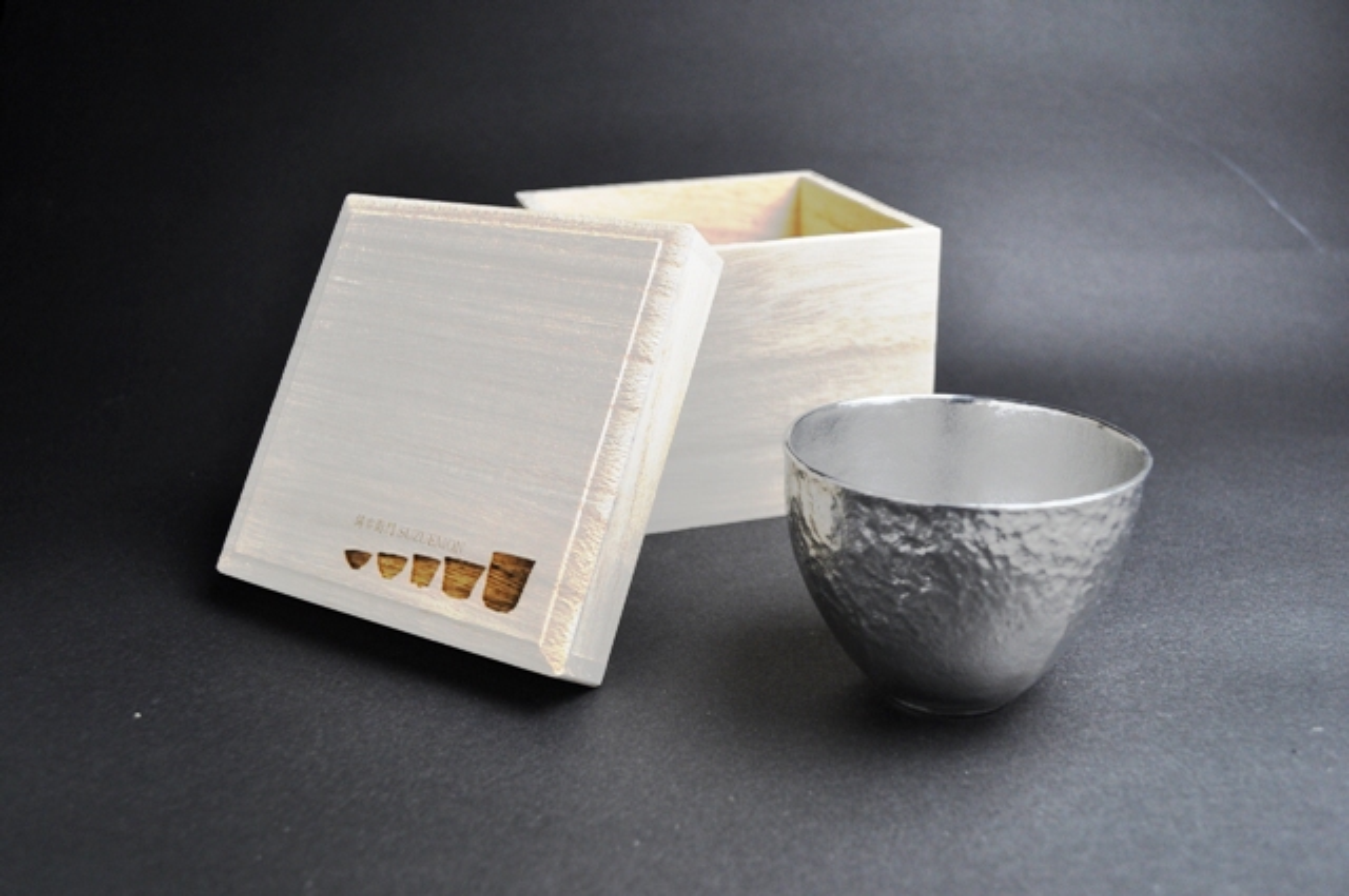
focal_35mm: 33
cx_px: 674
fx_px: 1235
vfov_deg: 39.9
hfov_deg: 57.3
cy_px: 448
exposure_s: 1/60
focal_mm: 22
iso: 560
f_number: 5.6
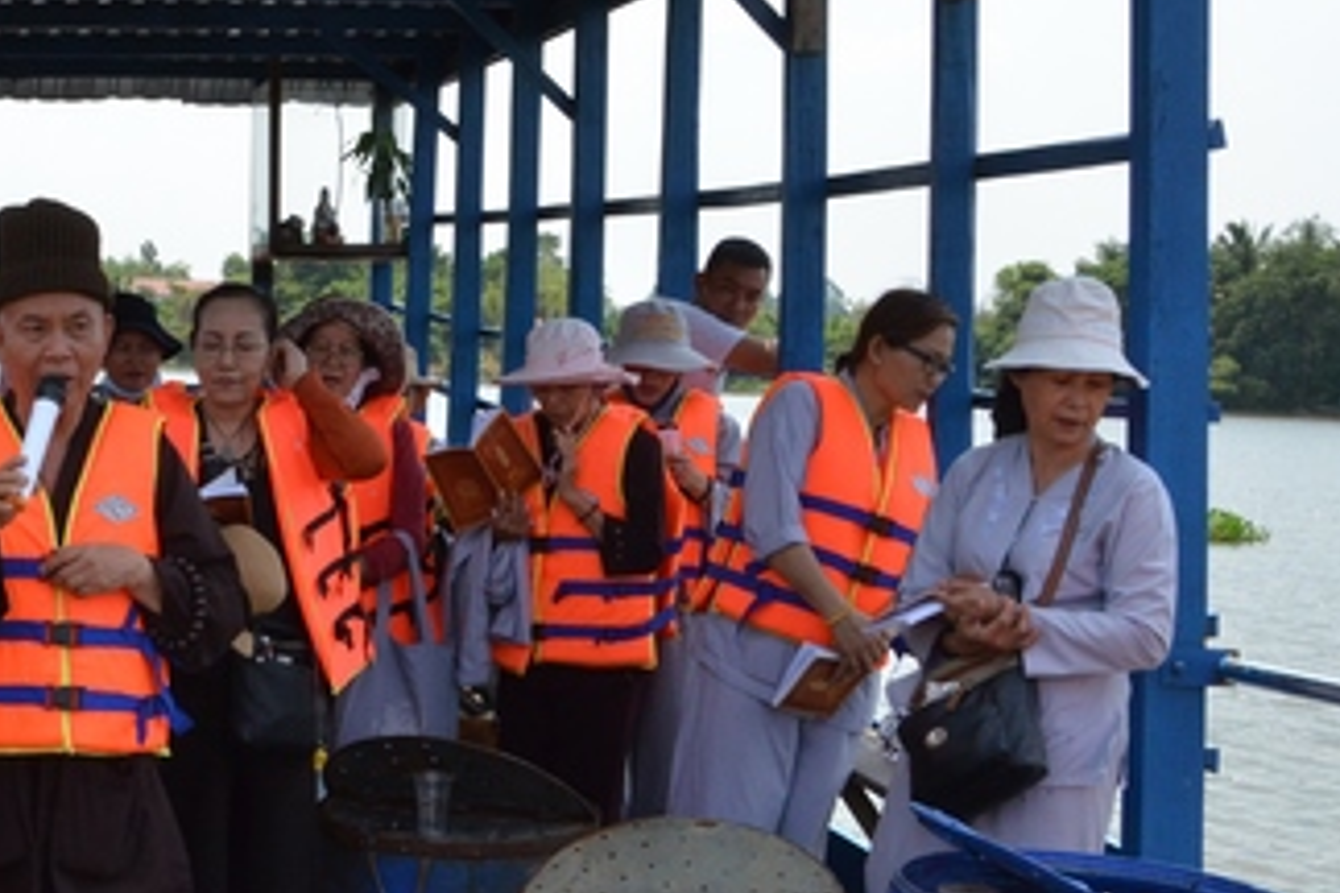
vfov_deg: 21.6
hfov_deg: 30.5
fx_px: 2345
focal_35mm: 63
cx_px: 141
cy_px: 486
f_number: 14
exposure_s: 1/800
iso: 1600
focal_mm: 21
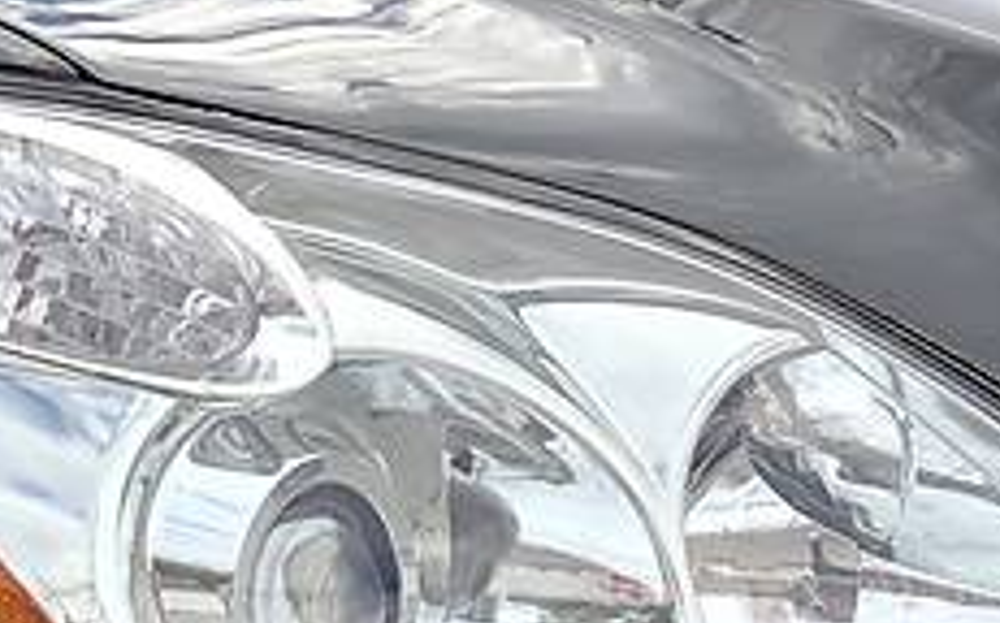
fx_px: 5202
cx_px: 1100
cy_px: 1172
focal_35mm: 191
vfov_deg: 6.7
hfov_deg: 10.8
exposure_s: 1/282
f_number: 2.4
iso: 16
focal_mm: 6
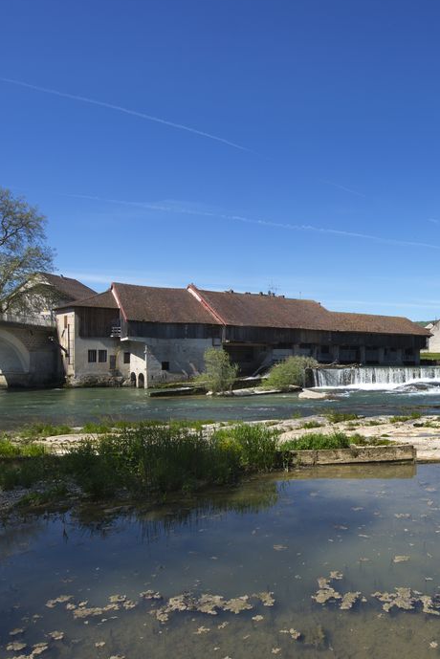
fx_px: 476
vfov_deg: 69.2
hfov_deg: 47.0
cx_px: 350
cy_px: 363
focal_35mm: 26
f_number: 11
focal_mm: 14
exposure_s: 1/200
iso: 160
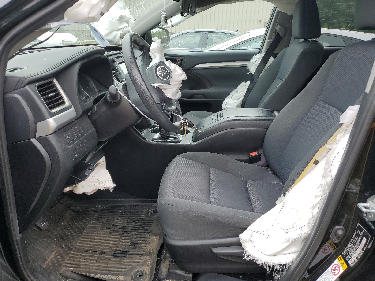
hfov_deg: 67.3
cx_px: 188
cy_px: 140
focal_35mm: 26
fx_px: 282
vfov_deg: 53.1
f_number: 1.5
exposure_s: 1/625
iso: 50
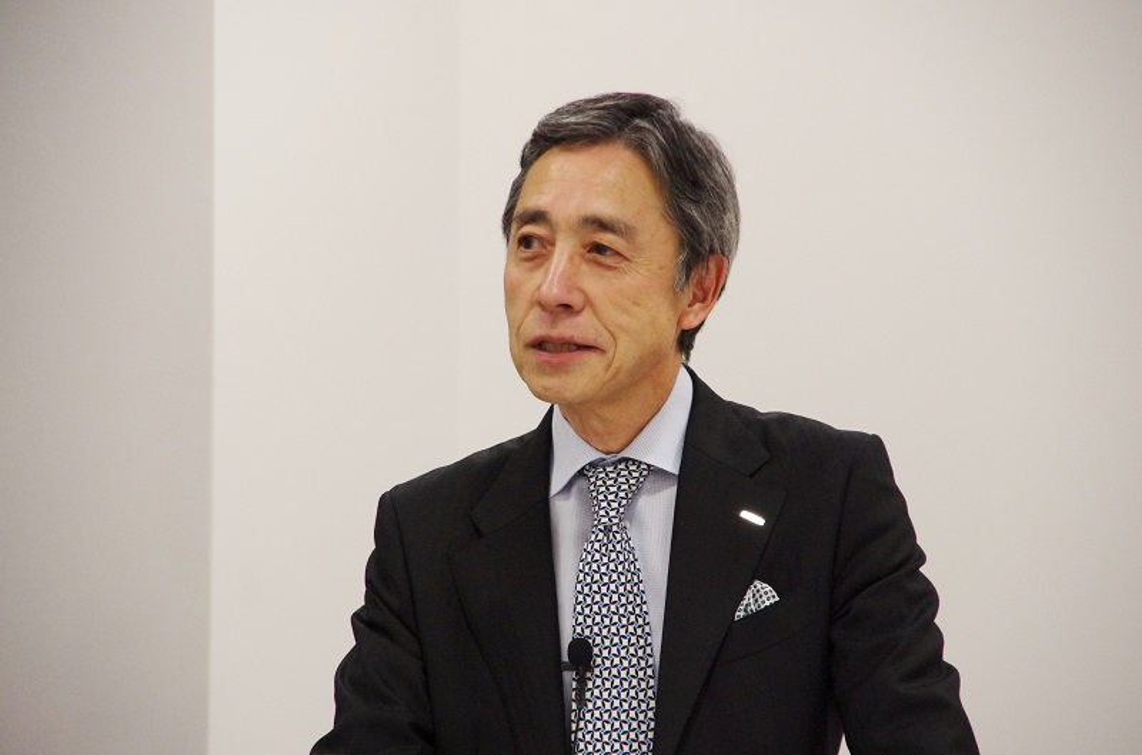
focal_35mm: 202
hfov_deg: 10.2
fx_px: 6407
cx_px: 571
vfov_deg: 6.7
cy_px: 378
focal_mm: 135
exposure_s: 1/200
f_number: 5.6
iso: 1600
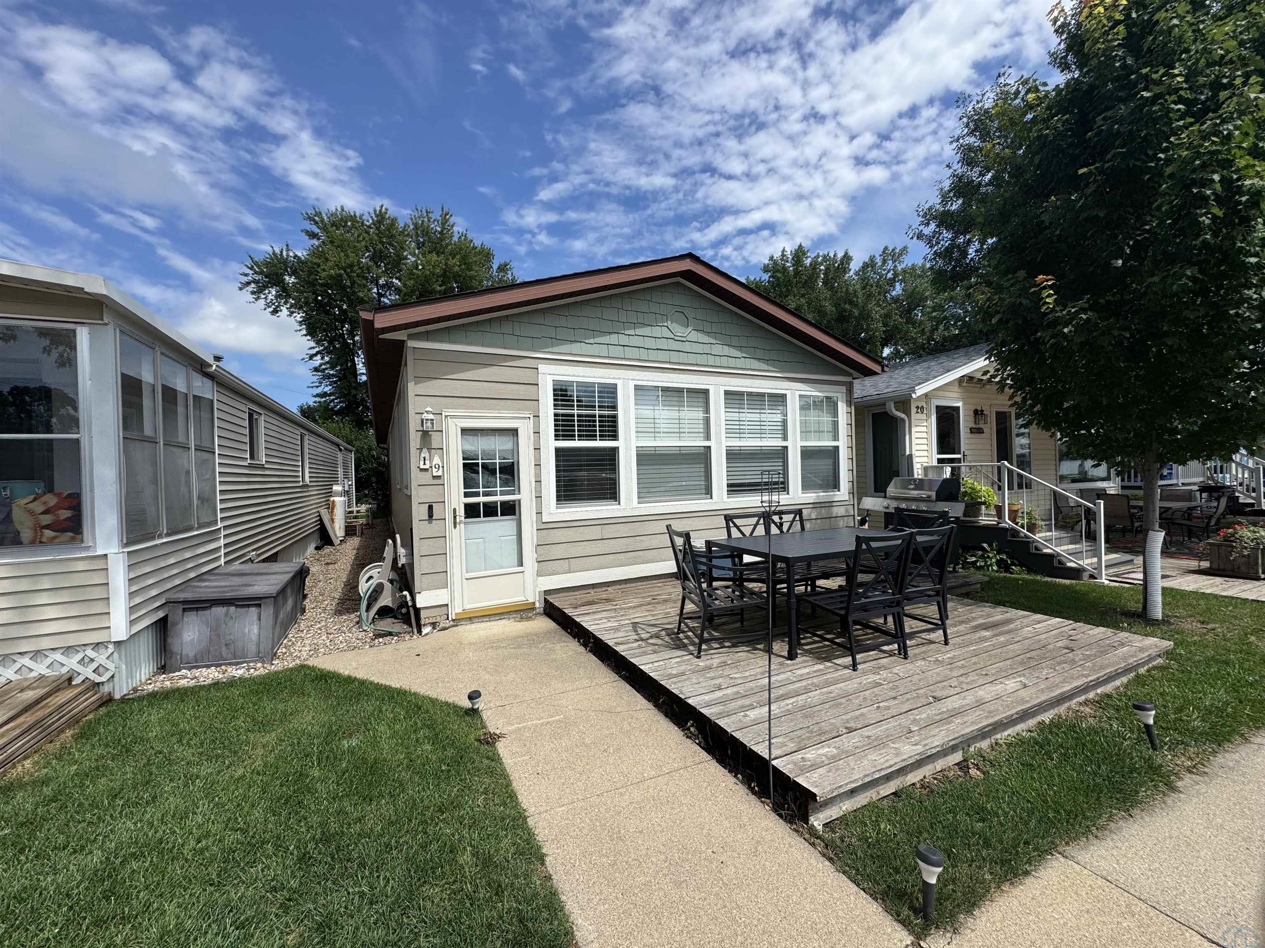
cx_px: 632
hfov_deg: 102.1
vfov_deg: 85.7
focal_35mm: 14
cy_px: 474
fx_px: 512
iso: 50
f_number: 2.2
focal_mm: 2.22
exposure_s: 1/2415
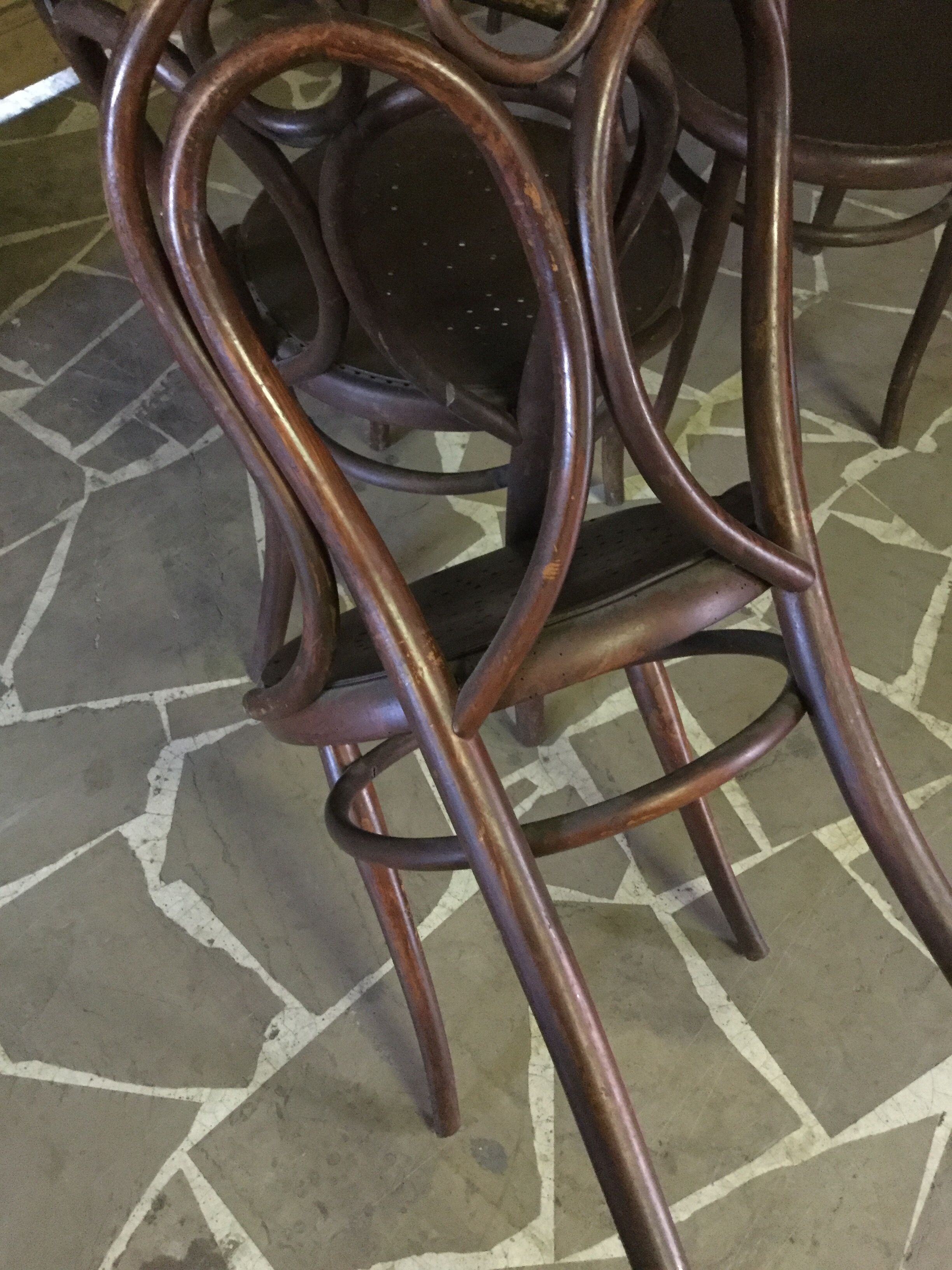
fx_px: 1137
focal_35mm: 31
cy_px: 635
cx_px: 476
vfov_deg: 58.4
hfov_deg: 45.4
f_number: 2.4
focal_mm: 3.3
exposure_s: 1/17
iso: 640
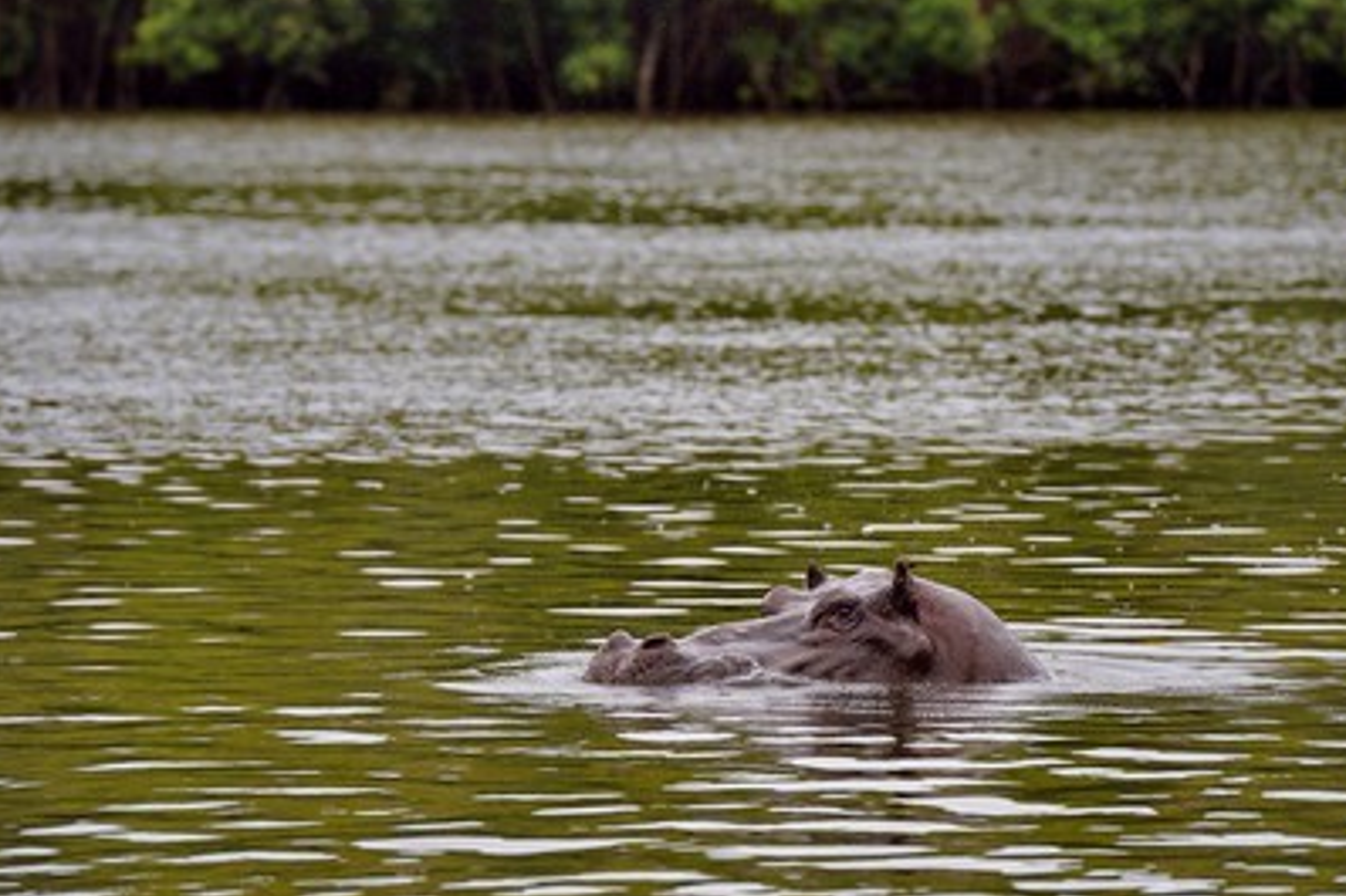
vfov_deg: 6.5
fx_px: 7885
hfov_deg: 9.8
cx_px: 646
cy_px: 450
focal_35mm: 211
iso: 800
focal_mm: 200
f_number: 5.6
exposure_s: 1/320
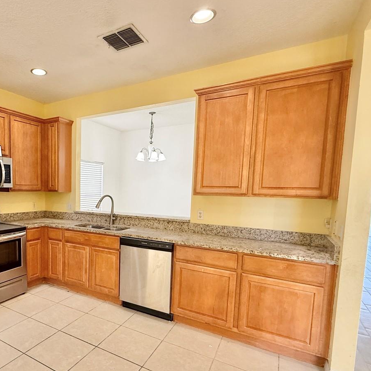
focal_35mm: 22
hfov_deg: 65.6
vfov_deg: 69.3
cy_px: 210
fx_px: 267
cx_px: 95
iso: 200
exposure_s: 1/120
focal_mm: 2.22
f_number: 2.2
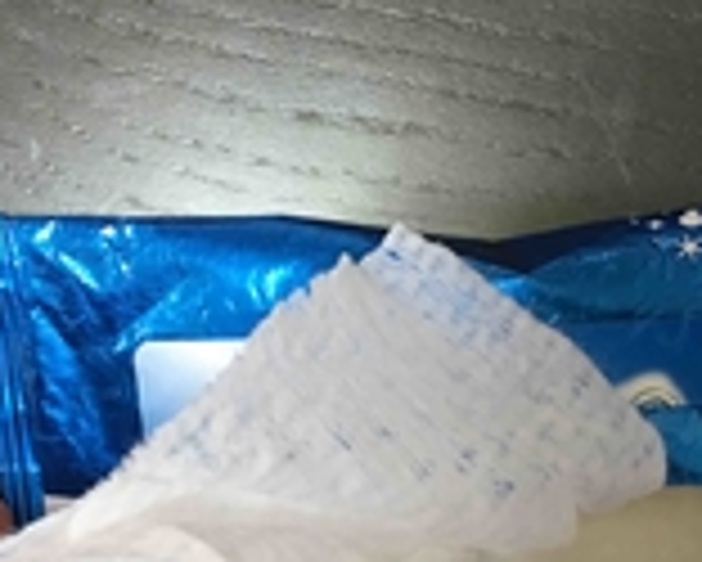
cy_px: 459
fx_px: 1372
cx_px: 398
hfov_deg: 28.7
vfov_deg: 22.8
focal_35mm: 66
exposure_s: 1/15
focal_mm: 4.15
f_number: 2.2
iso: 50
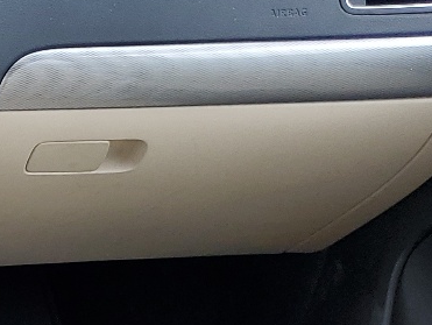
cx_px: -339
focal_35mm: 112
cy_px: 481
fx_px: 1399
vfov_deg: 12.6
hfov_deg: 15.2
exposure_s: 1/156
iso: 50
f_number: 1.5
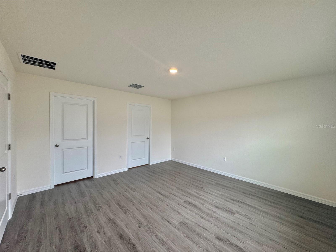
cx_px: 168
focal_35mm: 14
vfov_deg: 85.7
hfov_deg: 102.1
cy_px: 126
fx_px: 136
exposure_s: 1/120
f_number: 2.2
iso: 100
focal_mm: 2.22
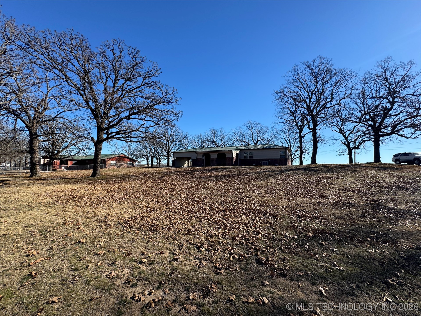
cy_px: 158
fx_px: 170
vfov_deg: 85.7
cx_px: 210
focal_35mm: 14
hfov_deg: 102.1
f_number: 2.2
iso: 50
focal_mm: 2.22
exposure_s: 1/1346
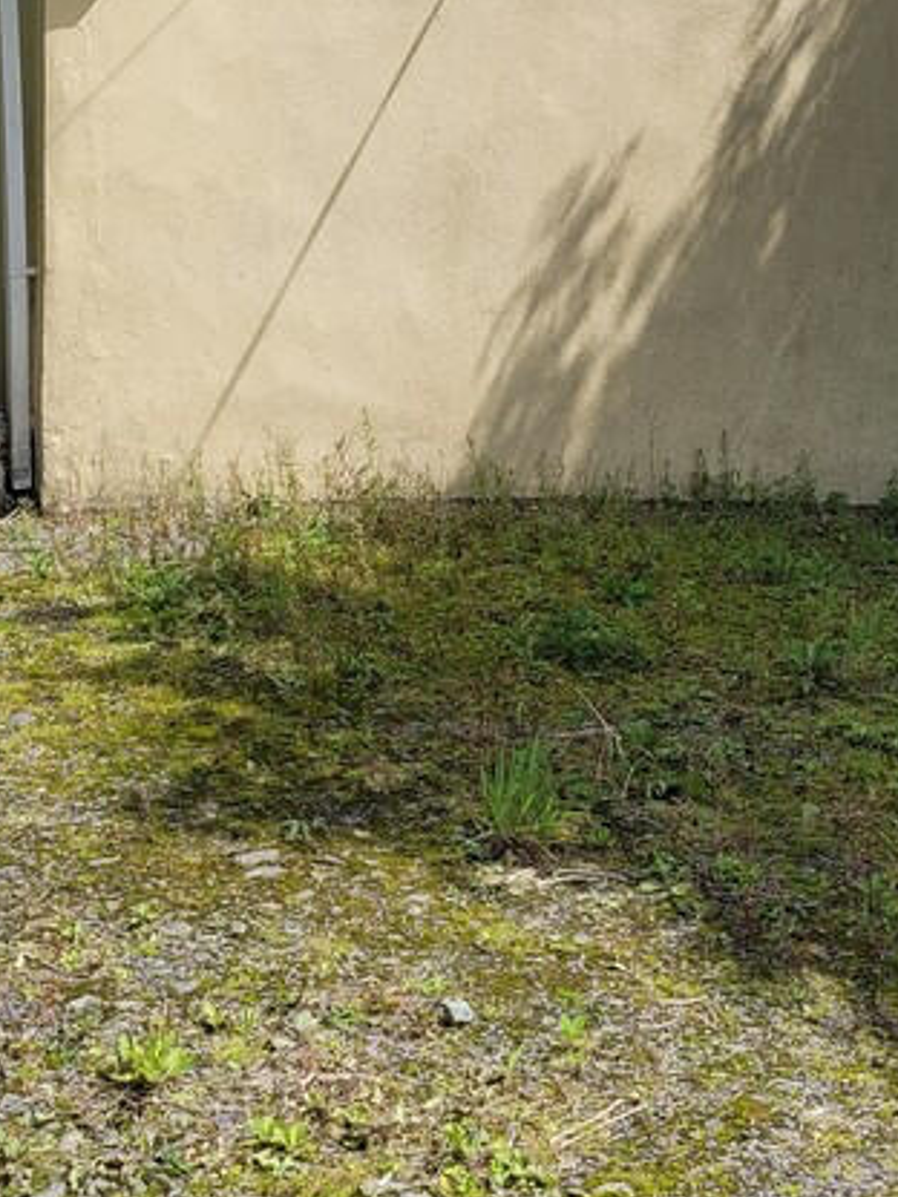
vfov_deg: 28.2
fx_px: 2214
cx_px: 515
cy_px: -35
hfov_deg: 22.9
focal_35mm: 64
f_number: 1.8
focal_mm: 5.4
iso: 40
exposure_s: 1/2151
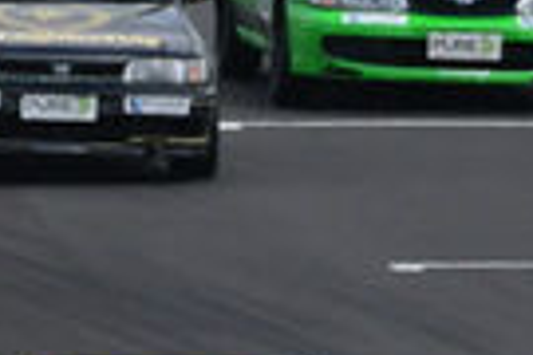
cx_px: -300
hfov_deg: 0.8
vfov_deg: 0.5
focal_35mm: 2573
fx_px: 38092
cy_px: 868
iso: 320
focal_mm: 290
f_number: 10
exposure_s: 1/640
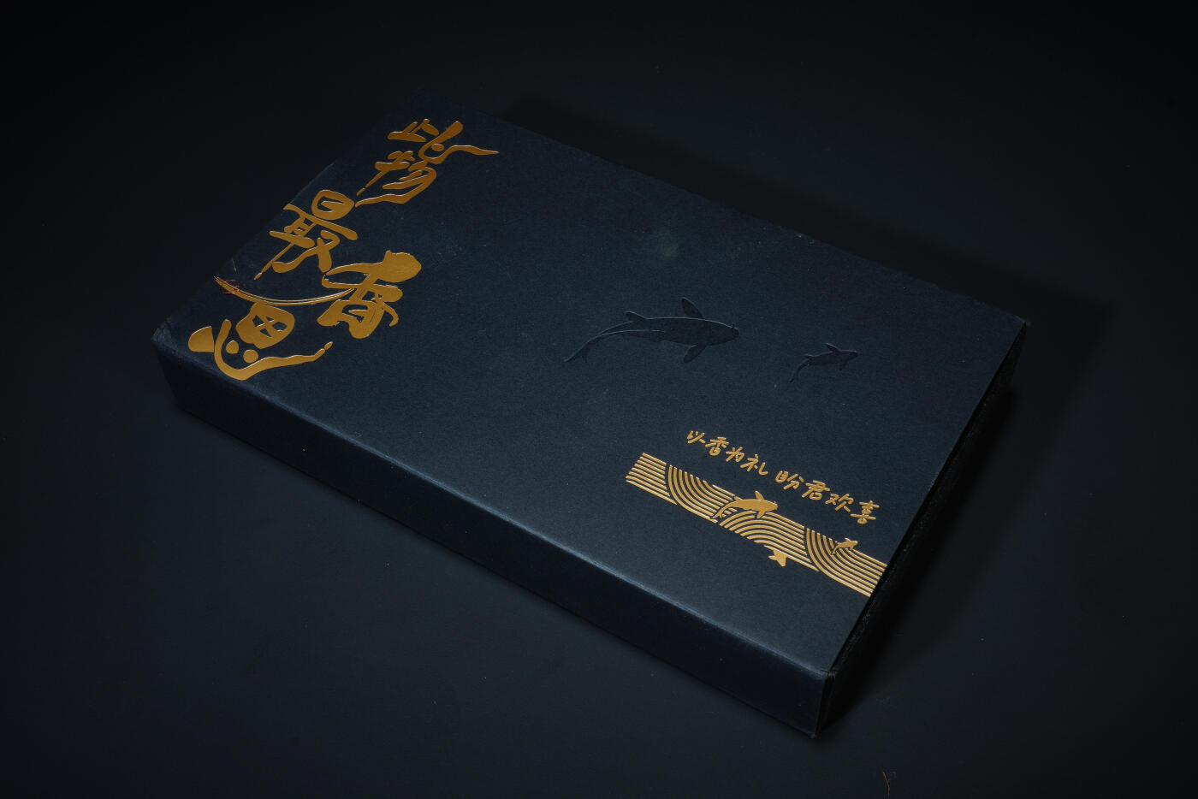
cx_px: 599
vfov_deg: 34.2
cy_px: 400
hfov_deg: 49.5
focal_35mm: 39
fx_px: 1298
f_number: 18
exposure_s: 1/160
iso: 100
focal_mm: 26
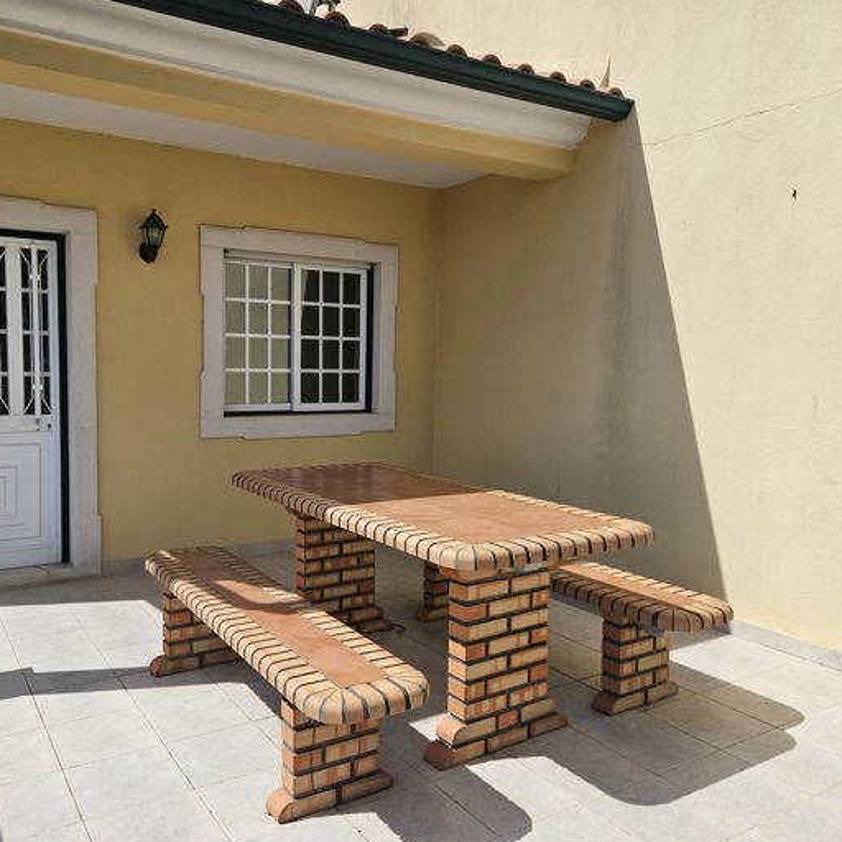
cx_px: 379
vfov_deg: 57.3
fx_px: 771
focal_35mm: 28
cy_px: 431
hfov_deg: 57.2
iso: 25
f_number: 1.8
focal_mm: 5.4
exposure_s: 1/3220
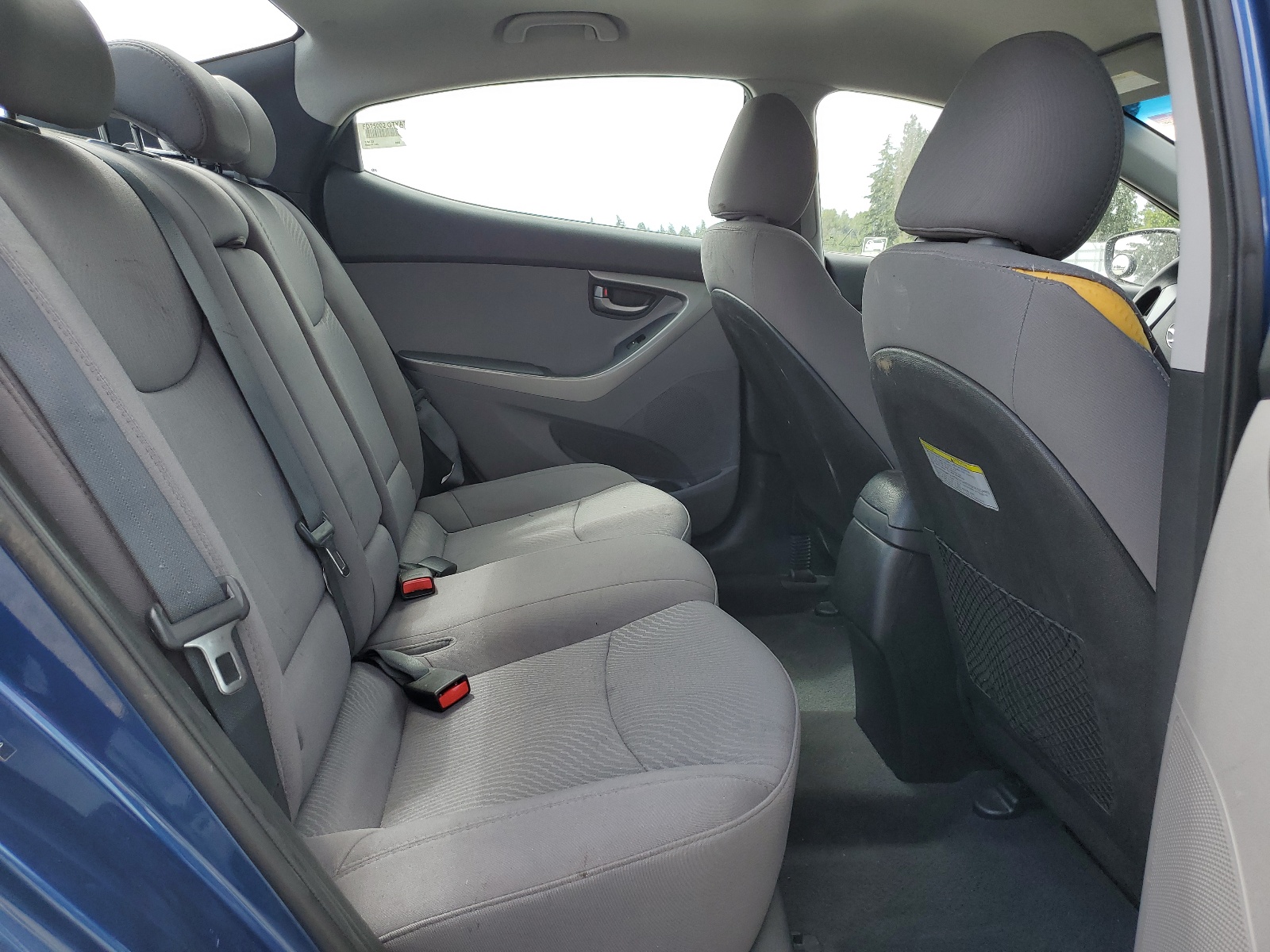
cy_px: 476
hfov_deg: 67.3
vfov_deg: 53.1
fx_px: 954
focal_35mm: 26
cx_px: 635
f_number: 1.5
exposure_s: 1/556
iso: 50
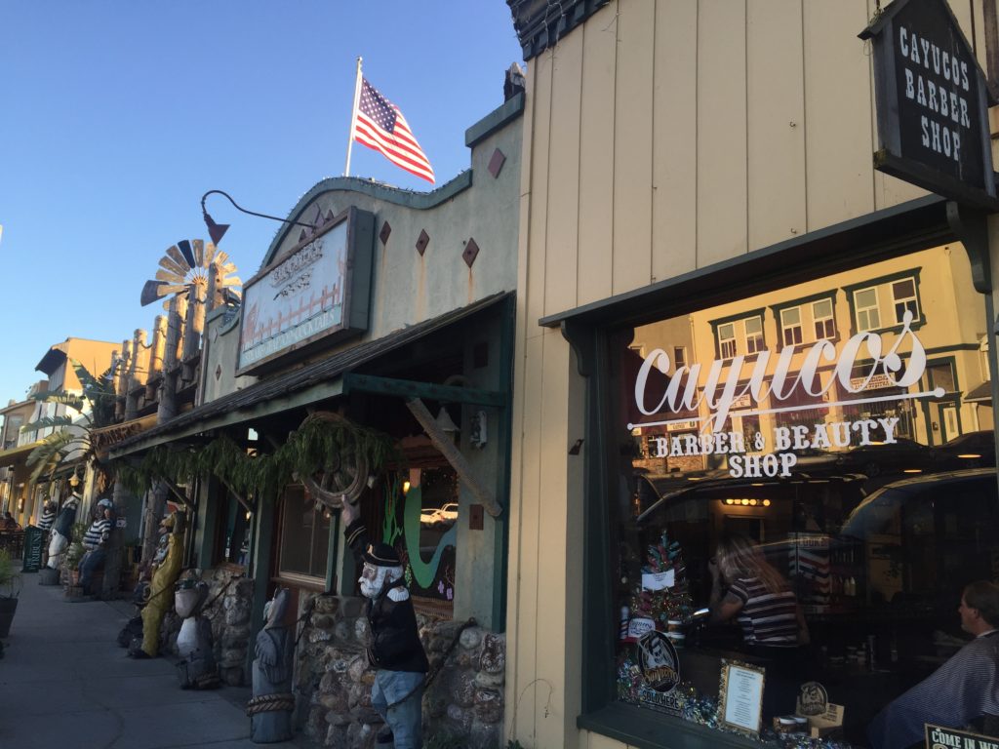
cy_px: 374
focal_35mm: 29
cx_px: 500
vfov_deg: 48.2
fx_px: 837
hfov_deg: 61.7
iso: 32
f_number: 2.2
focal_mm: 4.15
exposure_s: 1/408
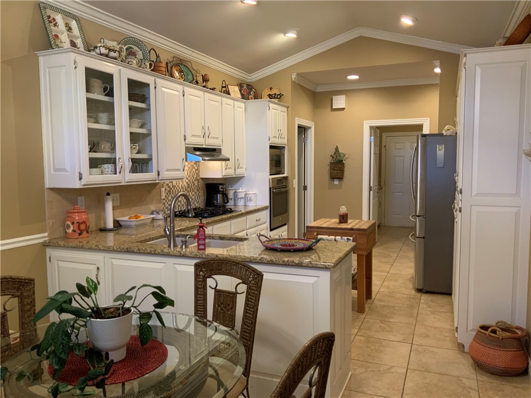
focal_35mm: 29
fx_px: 445
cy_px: 199
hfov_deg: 61.7
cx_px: 266
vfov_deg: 48.2
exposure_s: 1/60
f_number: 1.8
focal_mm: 3
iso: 80
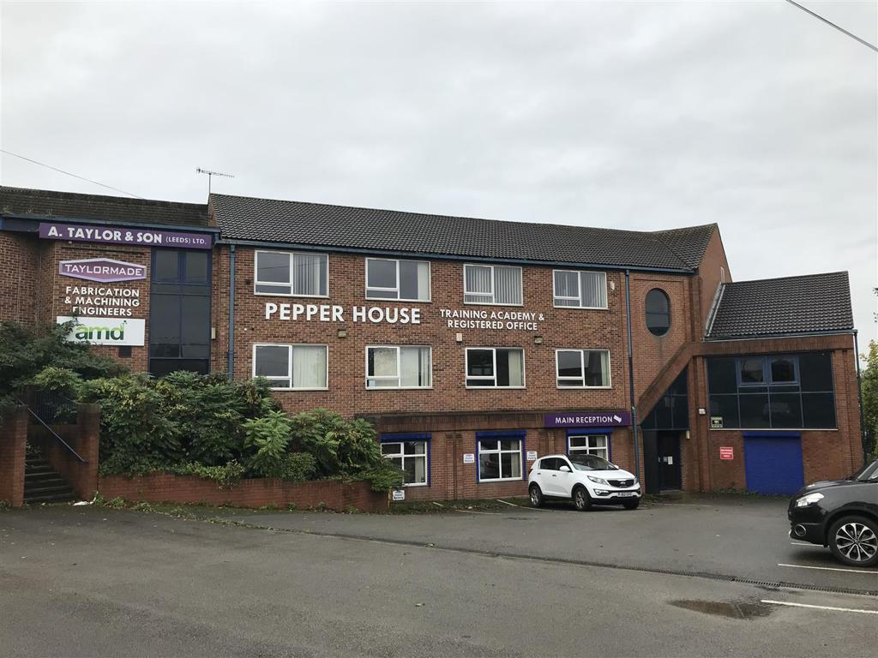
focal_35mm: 28
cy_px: 329
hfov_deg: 63.4
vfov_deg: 49.7
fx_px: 710
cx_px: 439
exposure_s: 1/669
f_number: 1.8
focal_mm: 3.99
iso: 20
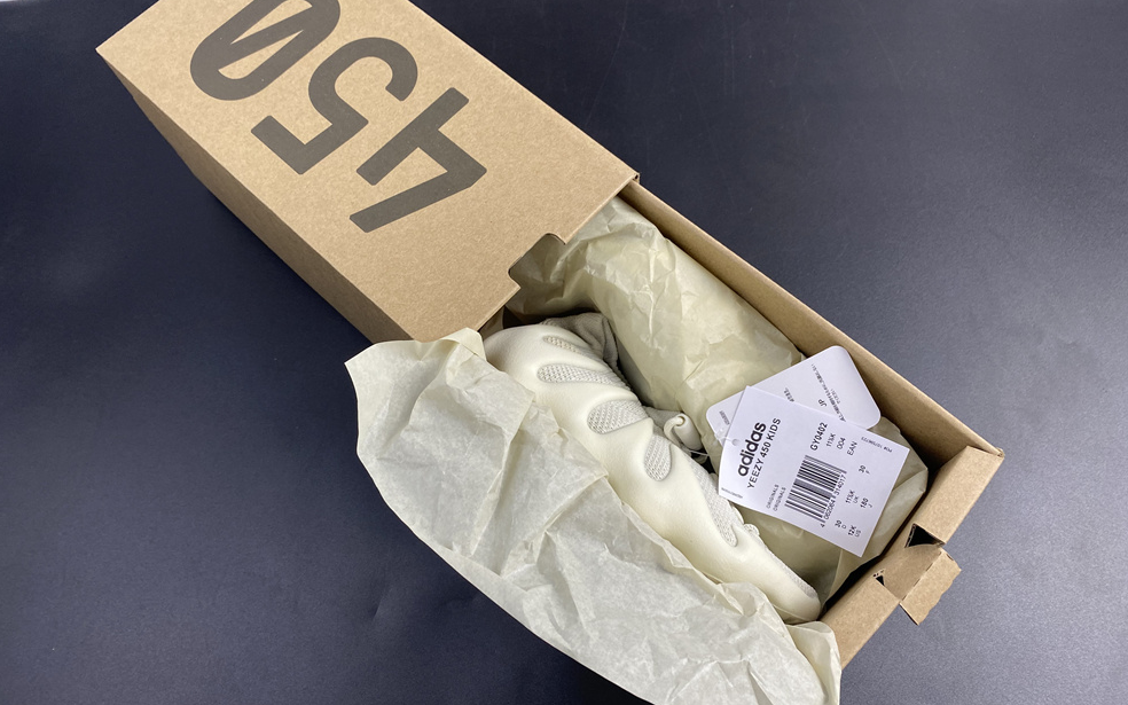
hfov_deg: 66.5
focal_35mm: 28
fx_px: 861
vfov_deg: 44.5
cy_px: 369
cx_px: 558
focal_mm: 4.25
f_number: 1.8
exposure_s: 1/100
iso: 80
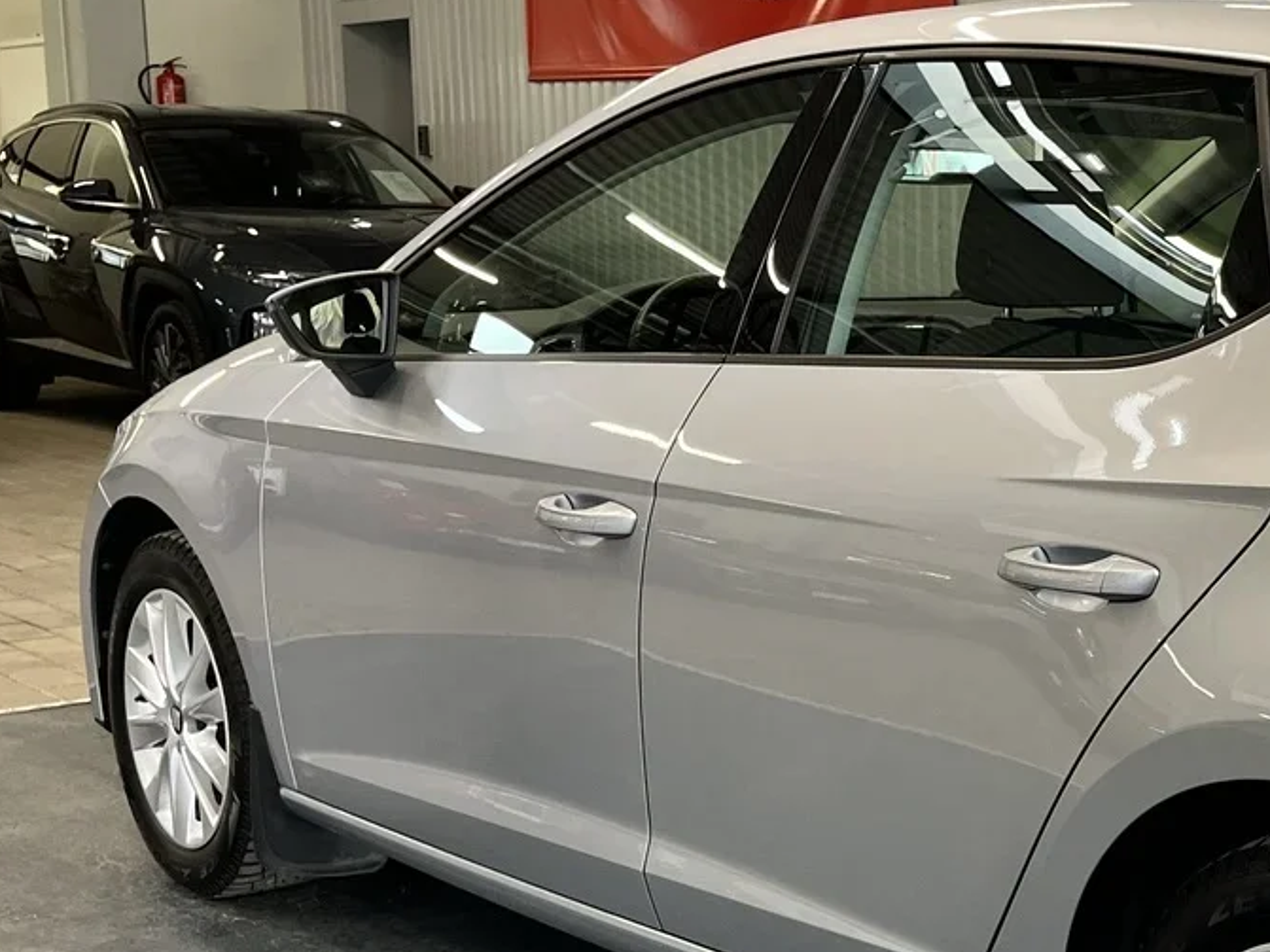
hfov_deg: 29.0
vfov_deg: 23.6
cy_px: 602
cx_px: 1296
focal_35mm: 62
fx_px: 2274
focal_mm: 5.1
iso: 80
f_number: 1.6
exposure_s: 1/121
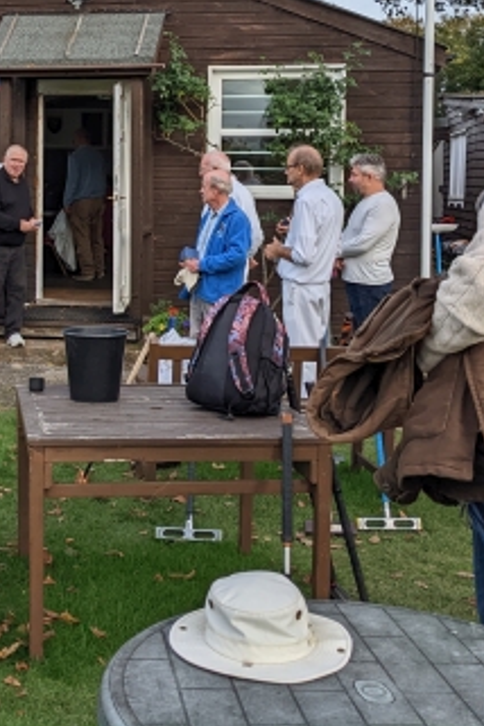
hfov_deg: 25.0
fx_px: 1069
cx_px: 89
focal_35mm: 53
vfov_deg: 36.9
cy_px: 215
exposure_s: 1/1235
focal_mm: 4.38
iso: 65
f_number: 1.73
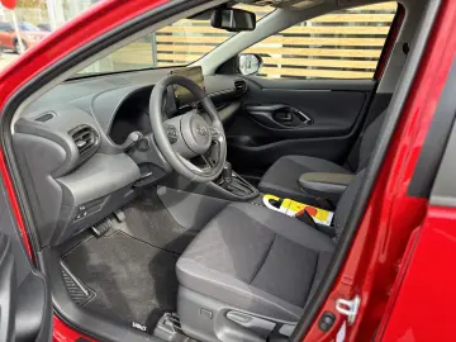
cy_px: 171
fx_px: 343
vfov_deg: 53.1
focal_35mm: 26
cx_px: 228
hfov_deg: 67.3
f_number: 1.6
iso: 50
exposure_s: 1/172
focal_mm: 5.96
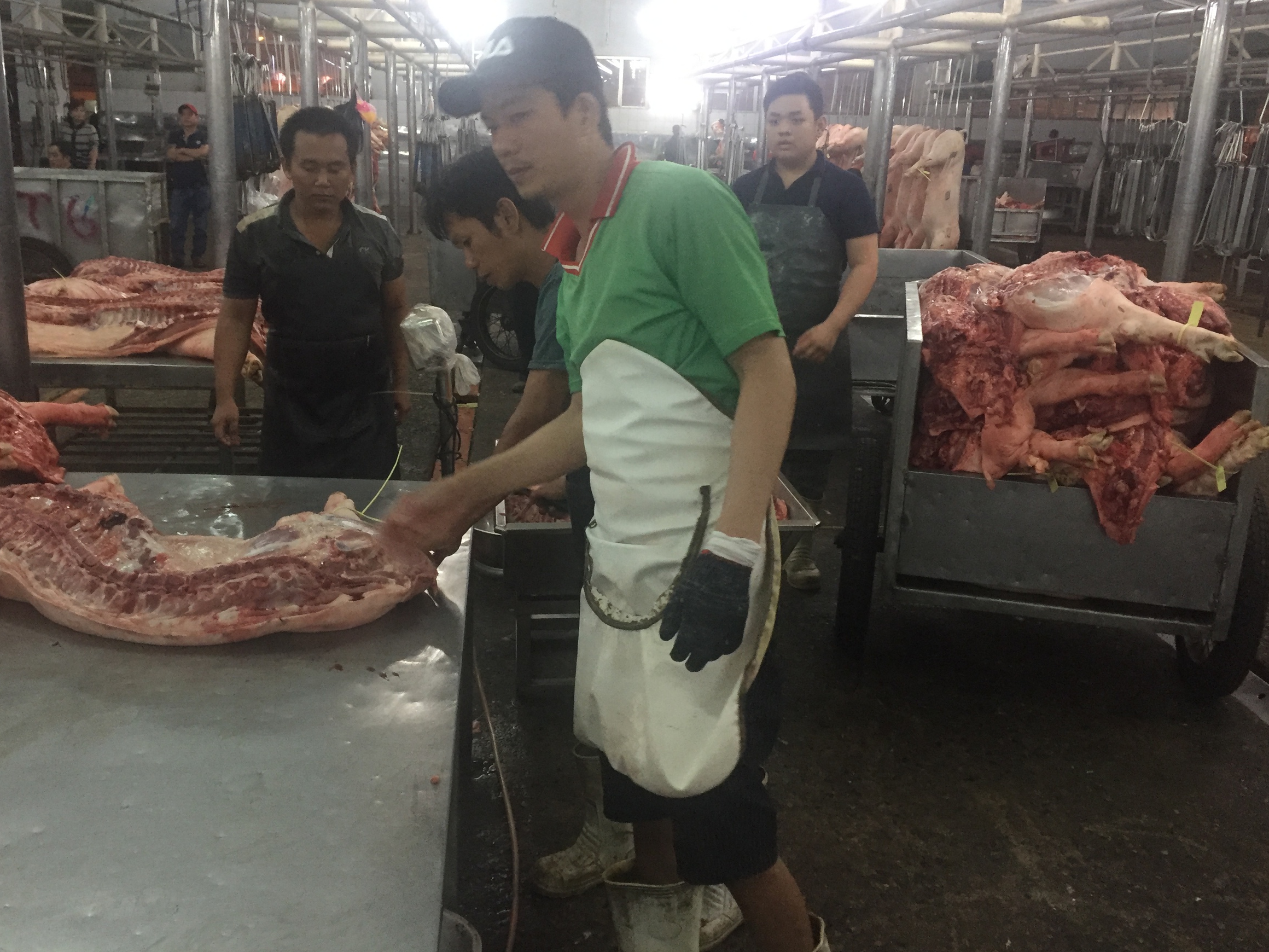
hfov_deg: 56.8
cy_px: 437
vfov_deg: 44.1
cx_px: 592
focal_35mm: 32
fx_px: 1173
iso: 200
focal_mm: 4.15
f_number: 2.2
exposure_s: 1/33
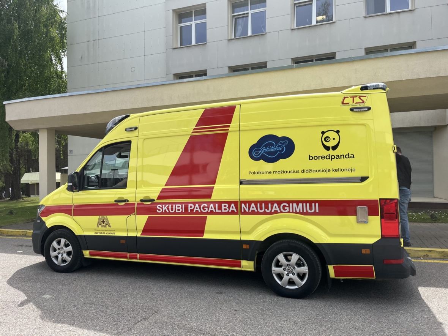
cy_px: 168
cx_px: 224
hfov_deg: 67.3
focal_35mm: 26
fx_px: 336
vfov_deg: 53.1
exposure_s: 1/2268
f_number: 1.6
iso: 50
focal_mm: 5.1
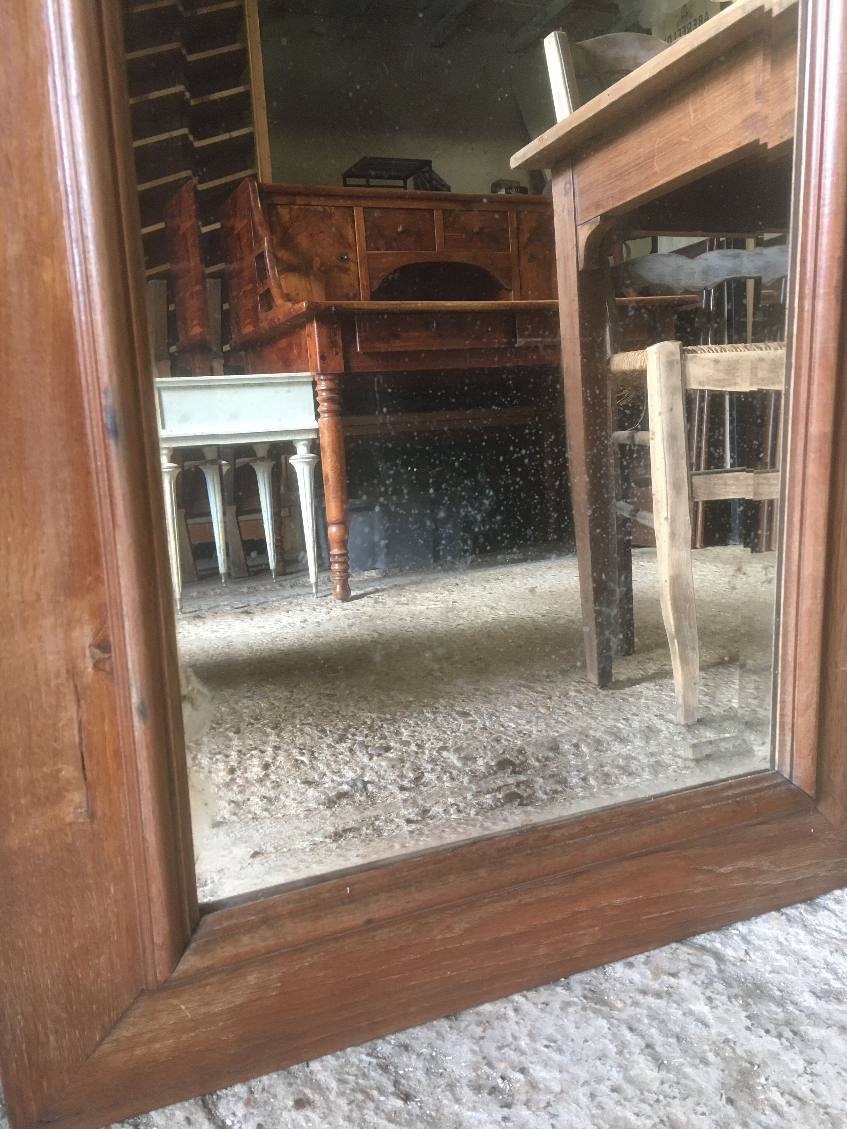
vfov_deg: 61.7
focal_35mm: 29
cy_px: 564
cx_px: 424
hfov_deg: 48.2
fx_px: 946
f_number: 2.2
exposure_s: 1/33
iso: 160
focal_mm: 4.15
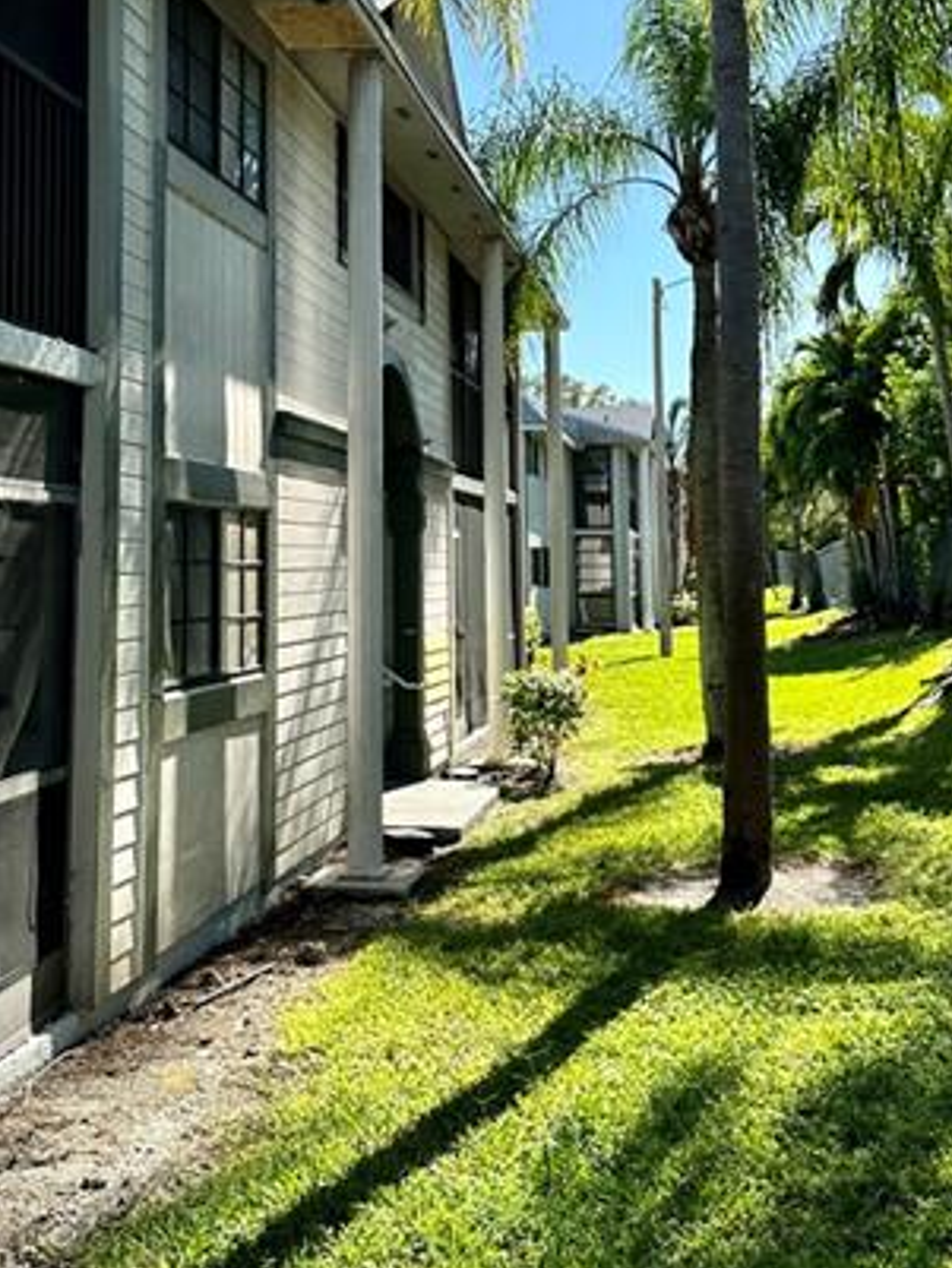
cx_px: 399
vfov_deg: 40.2
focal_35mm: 46
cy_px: 335
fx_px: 1686
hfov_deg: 31.5
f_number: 1.78
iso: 80
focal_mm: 6.86
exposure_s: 1/2882
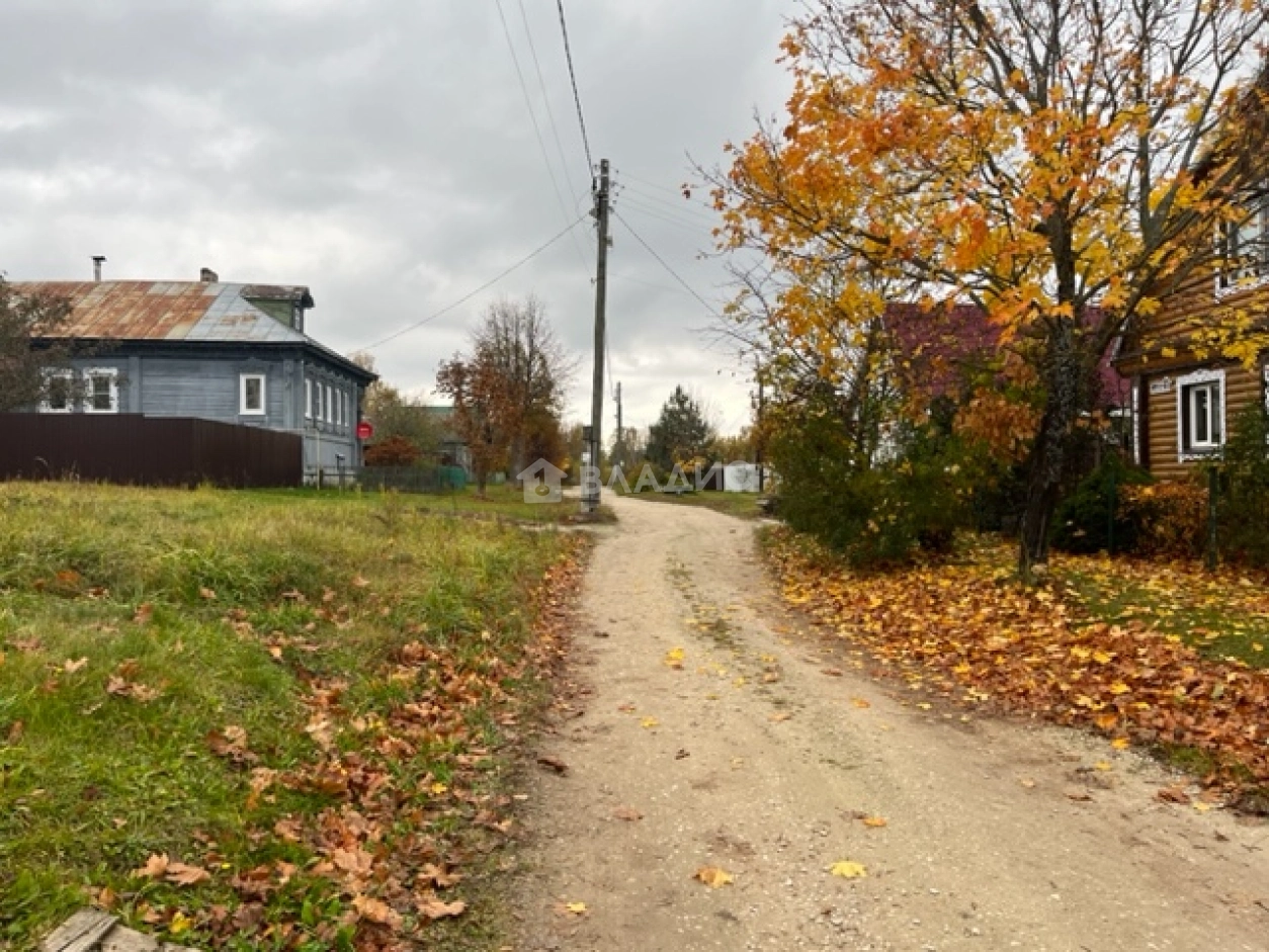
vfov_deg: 53.1
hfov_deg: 67.3
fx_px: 953
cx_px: 634
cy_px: 476
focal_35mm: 26
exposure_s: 1/452
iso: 50
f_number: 1.6
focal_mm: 5.1
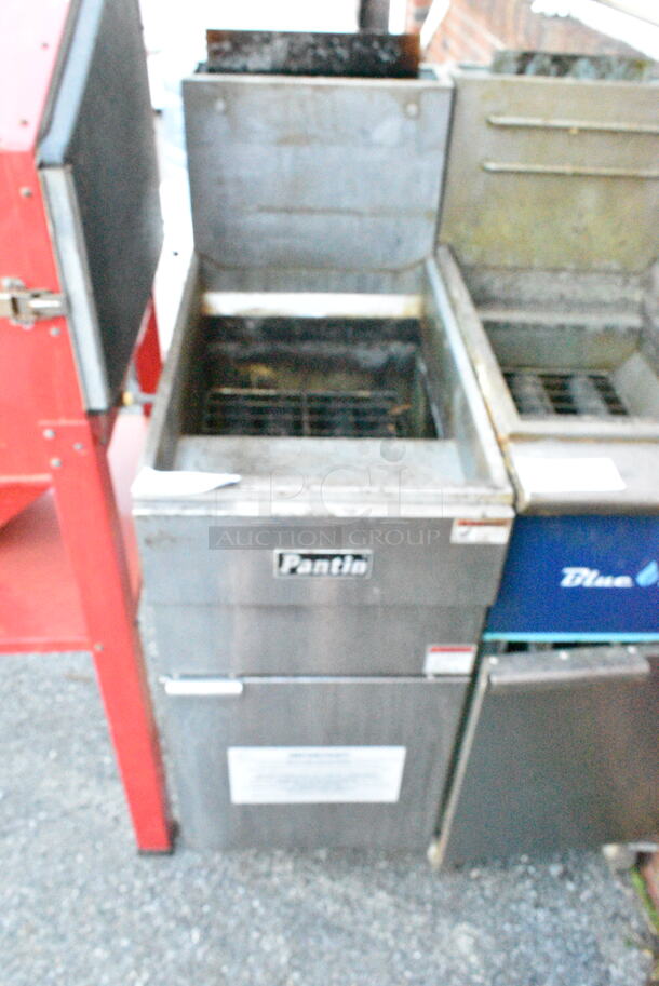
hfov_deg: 43.7
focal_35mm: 30
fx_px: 822
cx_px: 330
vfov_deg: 61.9
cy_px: 493
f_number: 10
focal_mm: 20
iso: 25600
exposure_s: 1/400
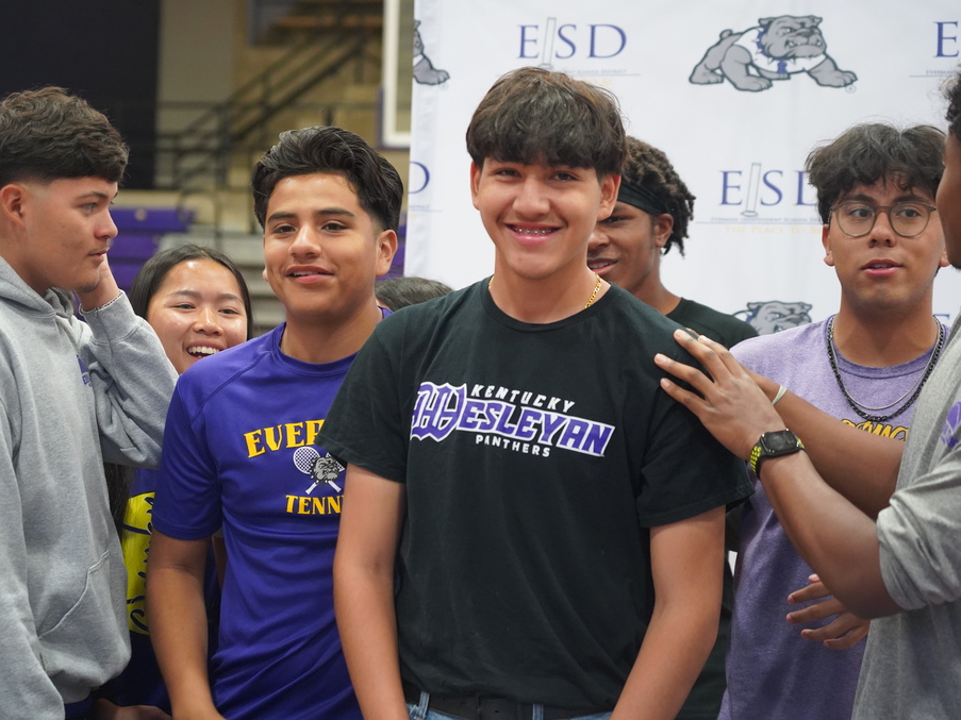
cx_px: 438
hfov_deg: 23.3
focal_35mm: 84
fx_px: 2332
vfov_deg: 17.6
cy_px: 359
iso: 5000
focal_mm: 77
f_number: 4
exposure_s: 1/160
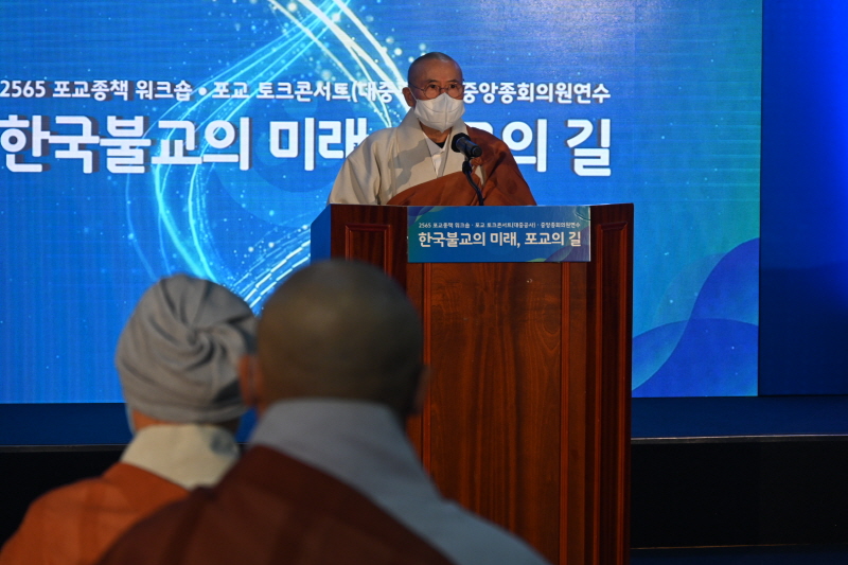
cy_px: 282
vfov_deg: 10.5
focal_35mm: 130
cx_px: 424
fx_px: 3061
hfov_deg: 15.8
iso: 1600
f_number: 6.3
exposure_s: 1/160
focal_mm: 130
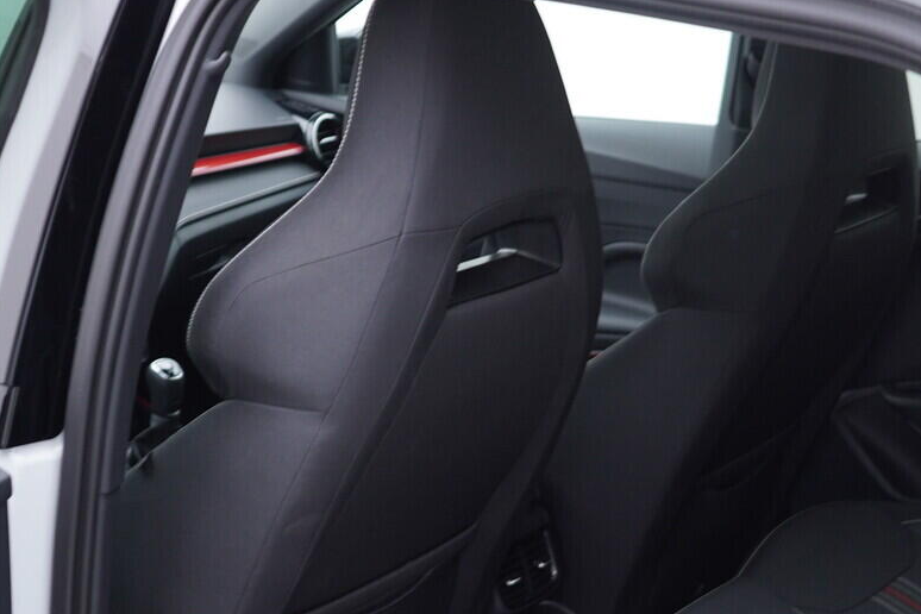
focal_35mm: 67
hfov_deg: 30.1
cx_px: 510
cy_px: 568
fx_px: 1714
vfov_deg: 19.9
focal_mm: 24
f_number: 2.8
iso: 160
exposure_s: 1/40
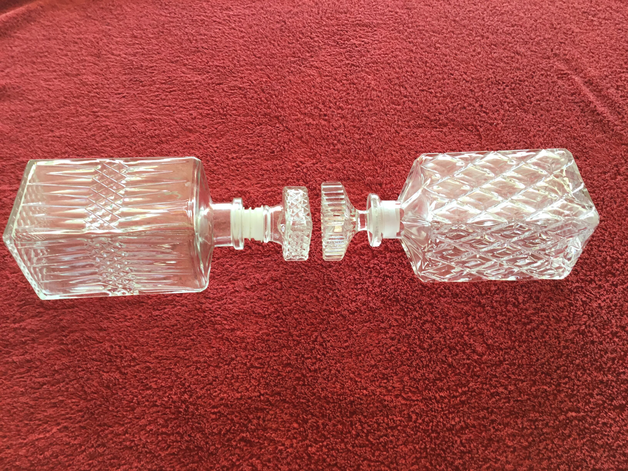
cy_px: 236
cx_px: 314
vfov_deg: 45.4
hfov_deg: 58.4
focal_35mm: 31
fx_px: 562
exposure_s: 1/33
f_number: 2.4
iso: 32
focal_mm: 3.3
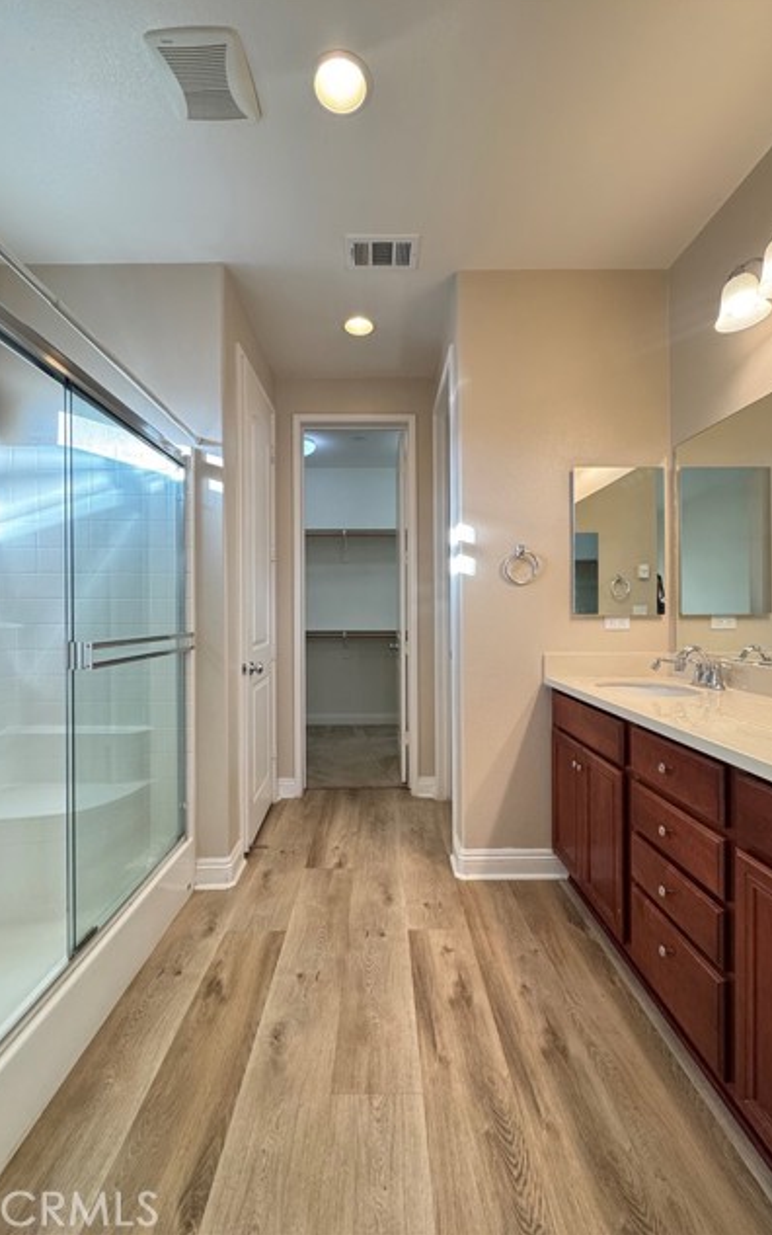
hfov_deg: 74.8
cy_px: 613
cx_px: 380
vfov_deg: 101.4
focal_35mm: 15
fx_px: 505
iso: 250
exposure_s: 1/120
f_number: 2.2
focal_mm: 2.22
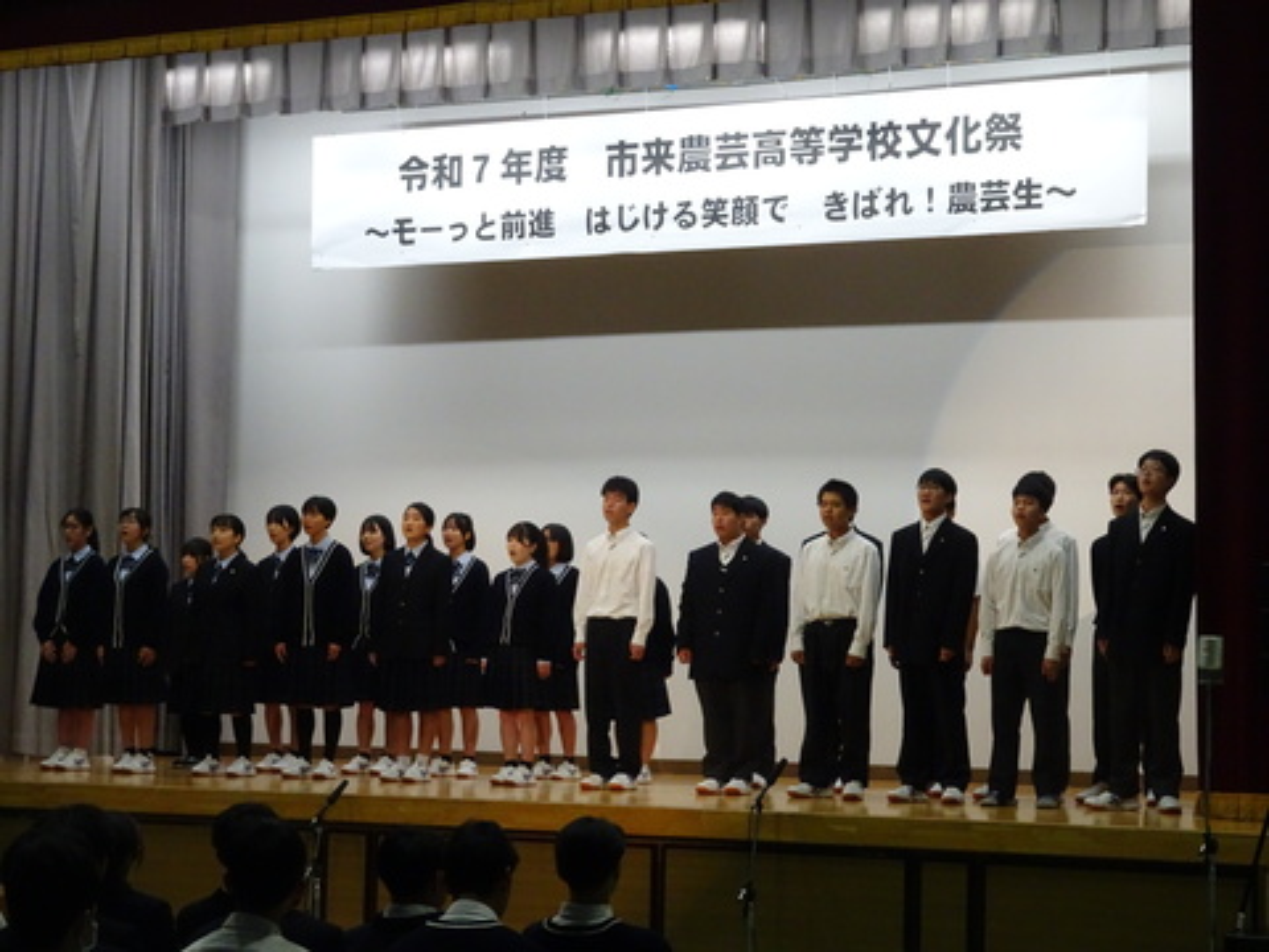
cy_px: 476
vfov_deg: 17.8
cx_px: 634
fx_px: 3043
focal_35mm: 83
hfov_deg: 23.6
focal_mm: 14.12
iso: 800
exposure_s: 1/80
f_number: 5
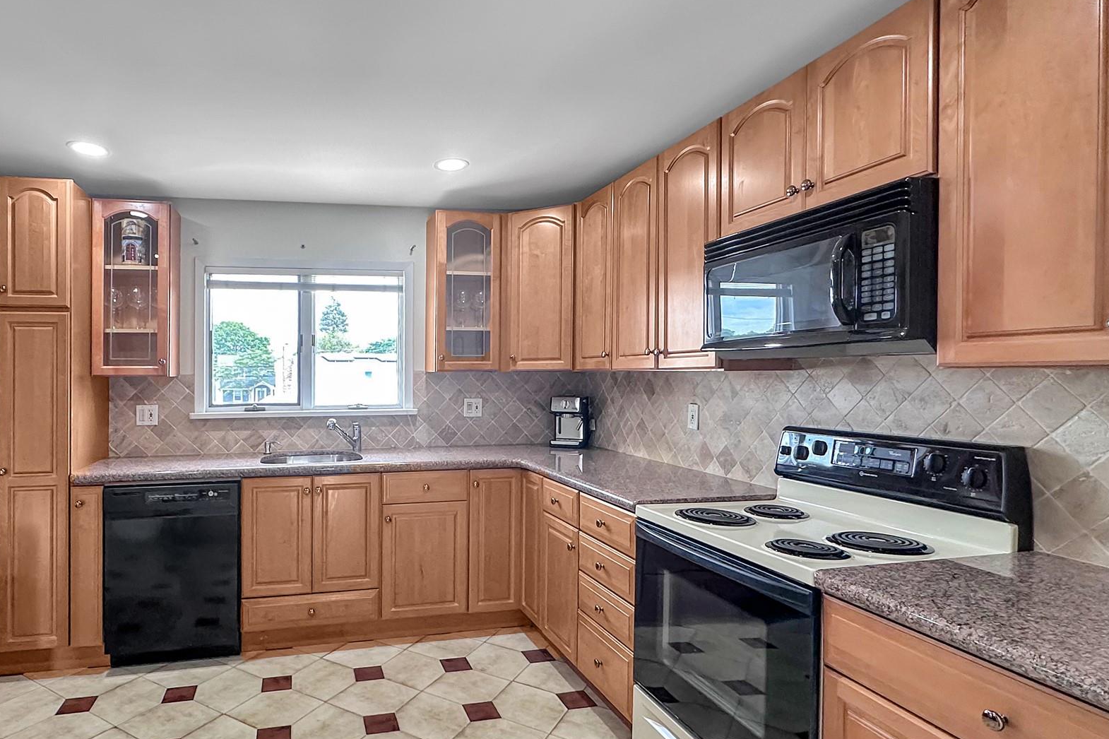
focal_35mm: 19
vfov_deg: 63.0
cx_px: 425
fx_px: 585
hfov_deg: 85.4
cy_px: 487
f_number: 2.2
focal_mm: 2.22
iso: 200
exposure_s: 1/120
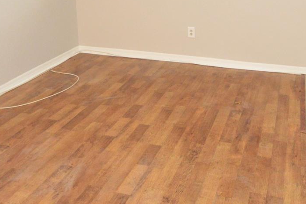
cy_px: 17
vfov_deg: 31.0
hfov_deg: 47.3
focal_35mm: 41
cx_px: 175
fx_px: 348
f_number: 4
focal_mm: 12
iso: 2000
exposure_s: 1/60
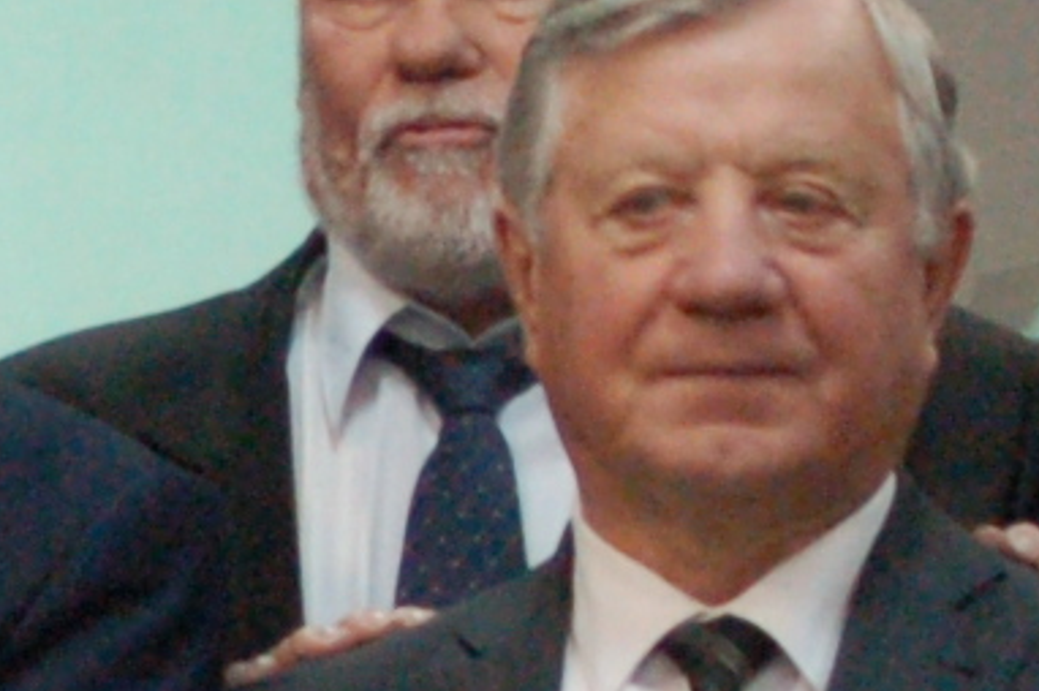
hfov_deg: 3.4
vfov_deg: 2.3
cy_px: 1880
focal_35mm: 590
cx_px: -1773
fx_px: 17013
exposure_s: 1/30
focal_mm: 50
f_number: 4
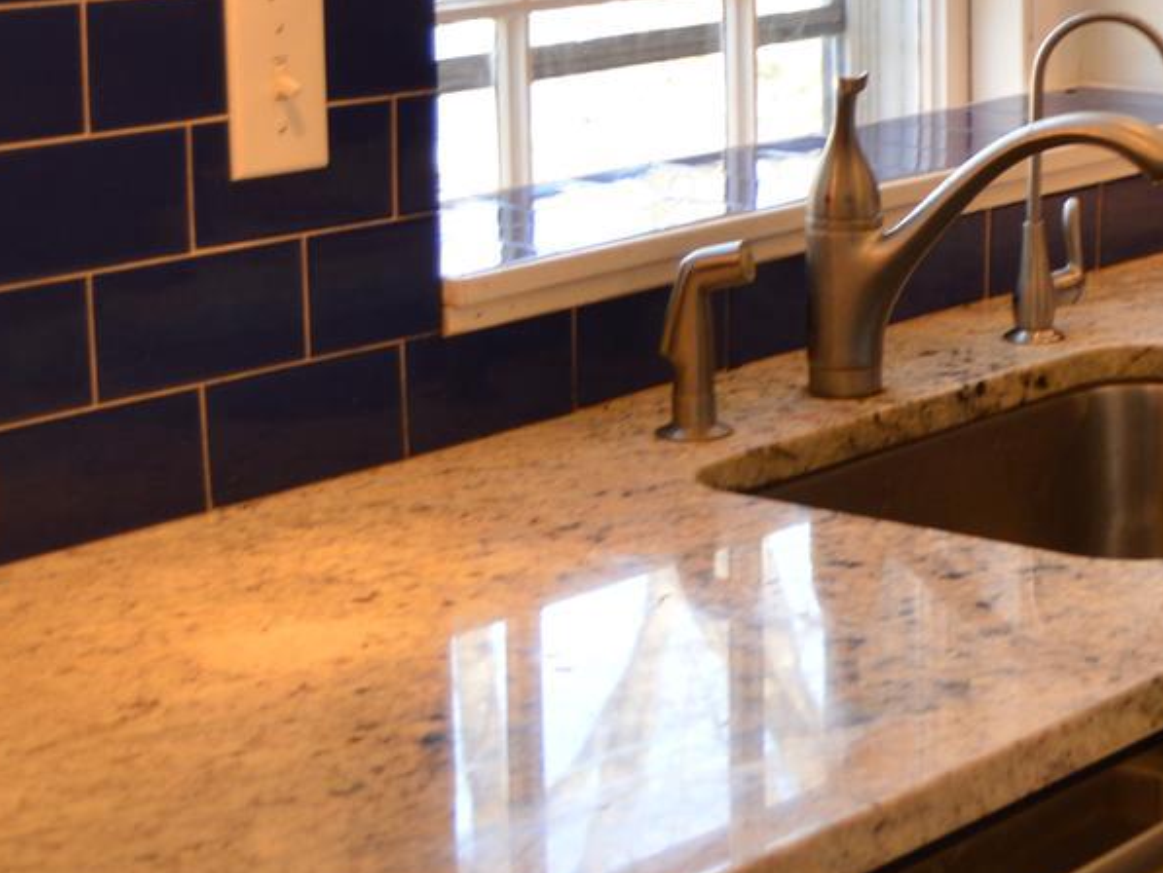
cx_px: 1444
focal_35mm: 89
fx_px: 2991
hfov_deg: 20.4
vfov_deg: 16.3
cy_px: 40
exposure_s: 1/40
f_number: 3.5
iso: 200
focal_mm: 18
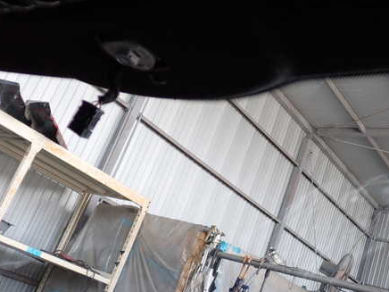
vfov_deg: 32.9
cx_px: 241
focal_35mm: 44
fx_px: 494
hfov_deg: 42.6
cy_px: 145
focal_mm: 5.79
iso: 125
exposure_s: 1/125
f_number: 2.4
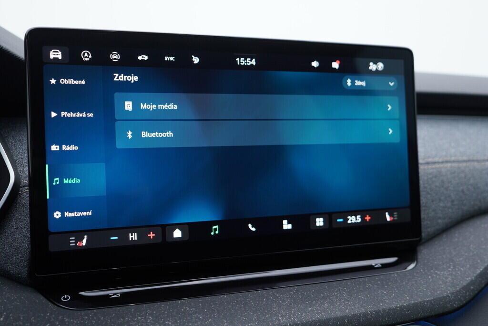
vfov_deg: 36.9
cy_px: 163
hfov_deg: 53.1
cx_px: 244
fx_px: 488
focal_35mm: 36
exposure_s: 1/50
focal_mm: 24
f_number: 3.2
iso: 125
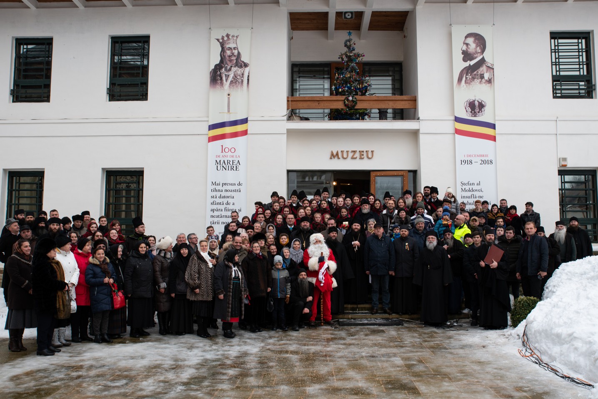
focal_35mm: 29
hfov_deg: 63.7
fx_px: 482
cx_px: 299
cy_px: 200
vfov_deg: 45.0
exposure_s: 1/30
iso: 200
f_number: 10
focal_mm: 29
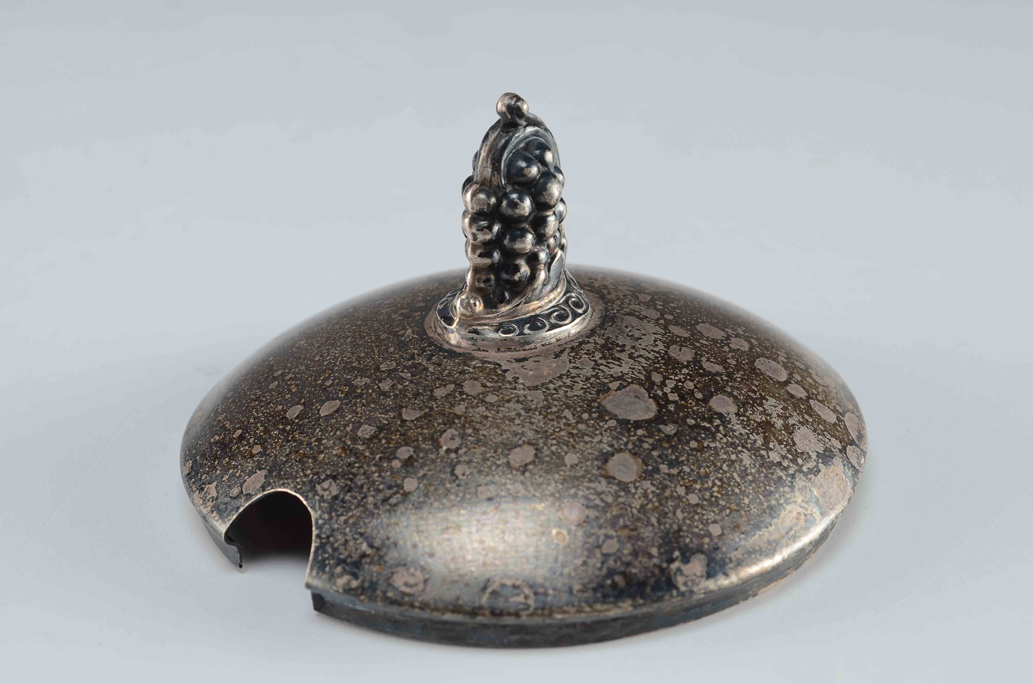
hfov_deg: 26.0
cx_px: 516
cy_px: 342
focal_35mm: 78
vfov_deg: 17.4
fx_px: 2234
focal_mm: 52
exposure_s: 1/80
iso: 100
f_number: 13
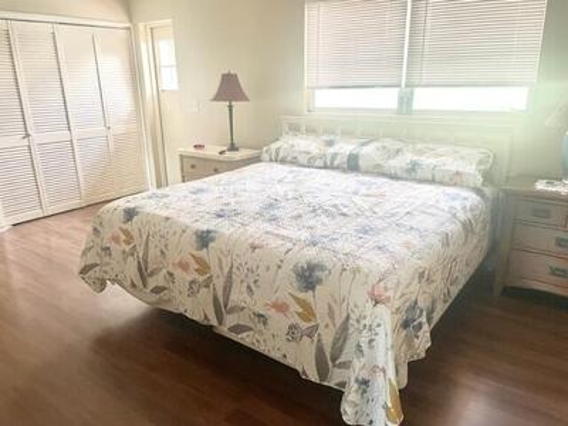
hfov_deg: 67.3
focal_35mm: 26
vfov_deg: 53.1
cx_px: 284
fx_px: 427
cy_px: 213
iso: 400
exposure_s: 1/40
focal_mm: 4.2
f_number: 1.6
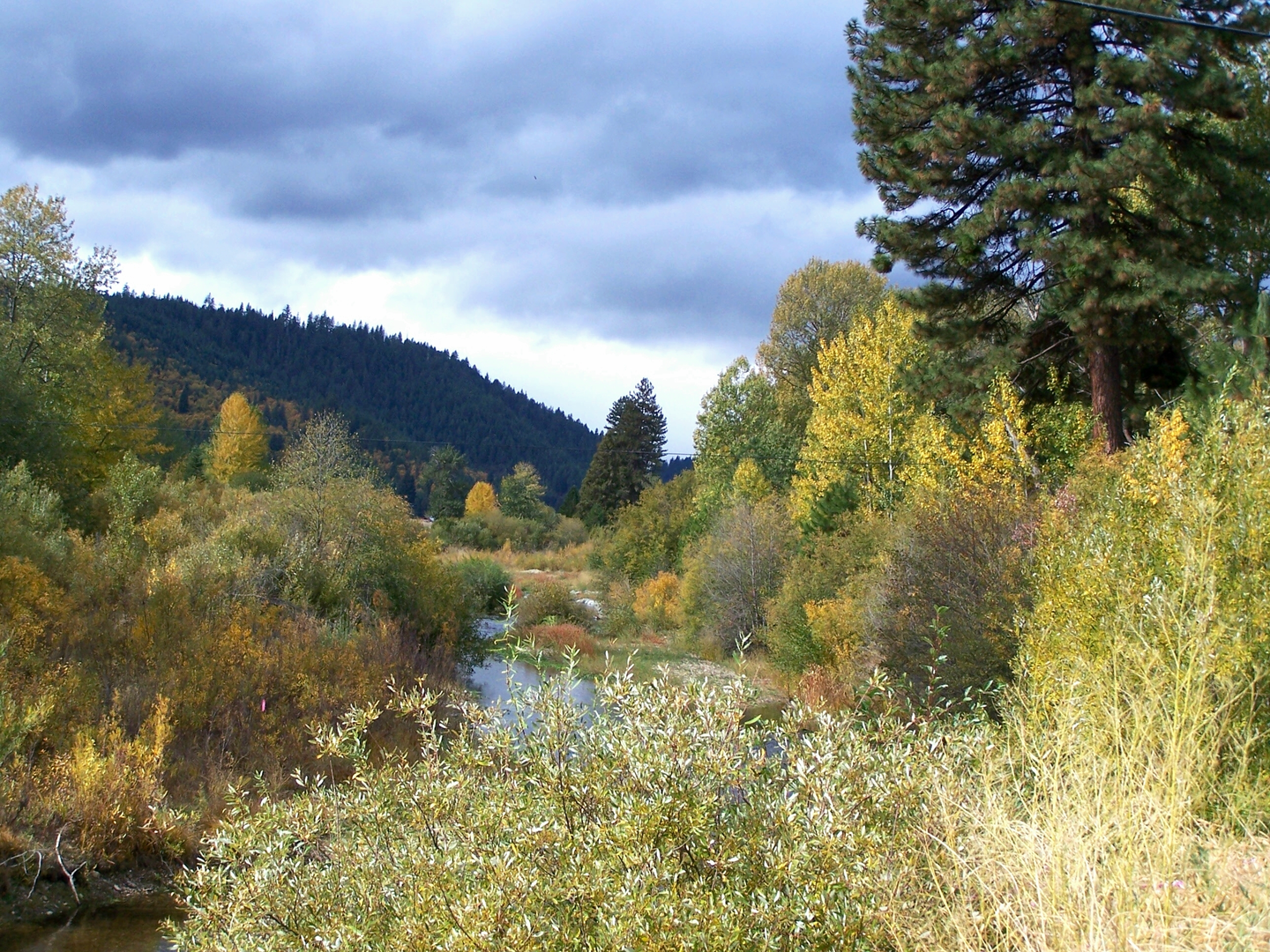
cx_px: 635
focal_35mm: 64
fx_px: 2348
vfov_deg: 22.9
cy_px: 476
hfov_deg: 30.3
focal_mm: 10.7
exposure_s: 1/1000
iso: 80
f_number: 3.2
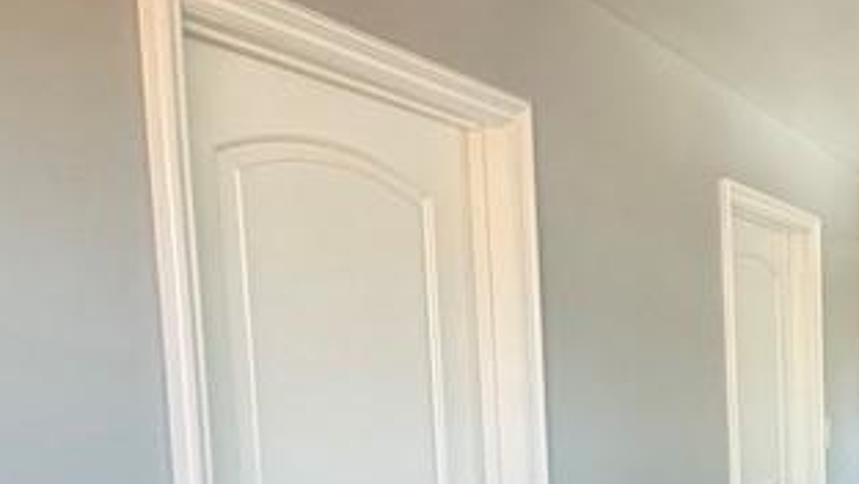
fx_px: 1140
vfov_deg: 23.1
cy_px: 470
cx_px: 1165
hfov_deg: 30.6
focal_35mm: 50
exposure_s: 1/72
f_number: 2.2
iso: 320
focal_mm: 2.22
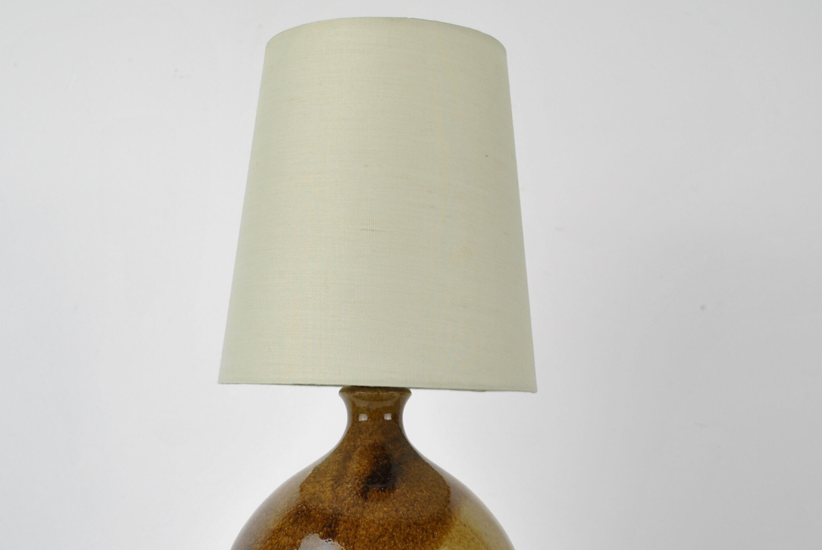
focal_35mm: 61
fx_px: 1394
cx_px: 369
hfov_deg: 32.8
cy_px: 412
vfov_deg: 22.1
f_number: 4.5
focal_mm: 22
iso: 200
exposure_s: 1/60
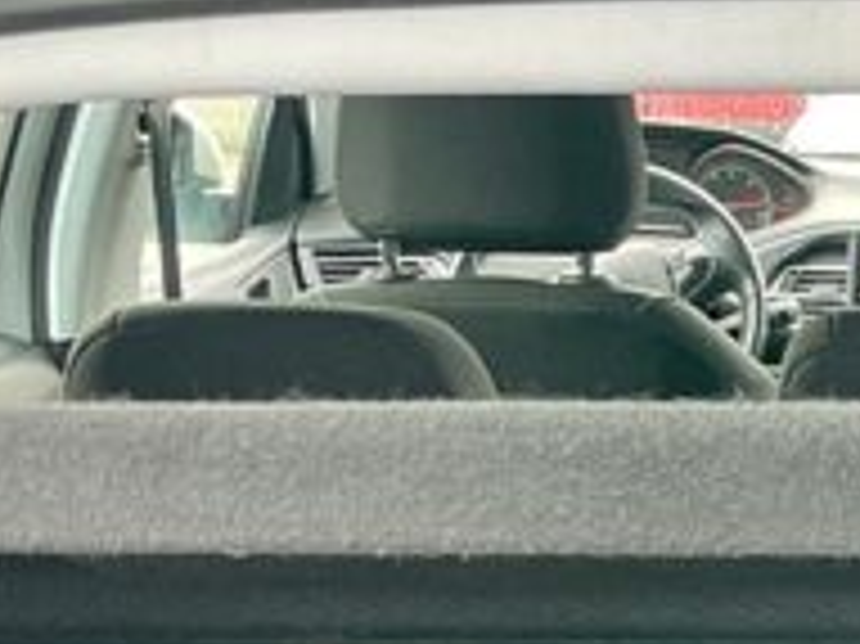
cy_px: 982
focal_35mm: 109
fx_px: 2706
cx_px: 991
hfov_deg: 17.3
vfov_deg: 12.8
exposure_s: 1/121
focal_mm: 4.2
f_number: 1.6
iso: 100
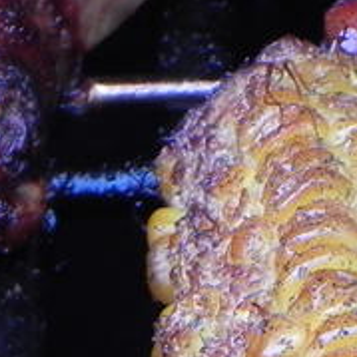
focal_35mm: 519
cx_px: 395
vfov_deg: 3.4
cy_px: 541
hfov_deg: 3.4
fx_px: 6056
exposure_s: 1/33.4
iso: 160
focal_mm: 20.8
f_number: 4
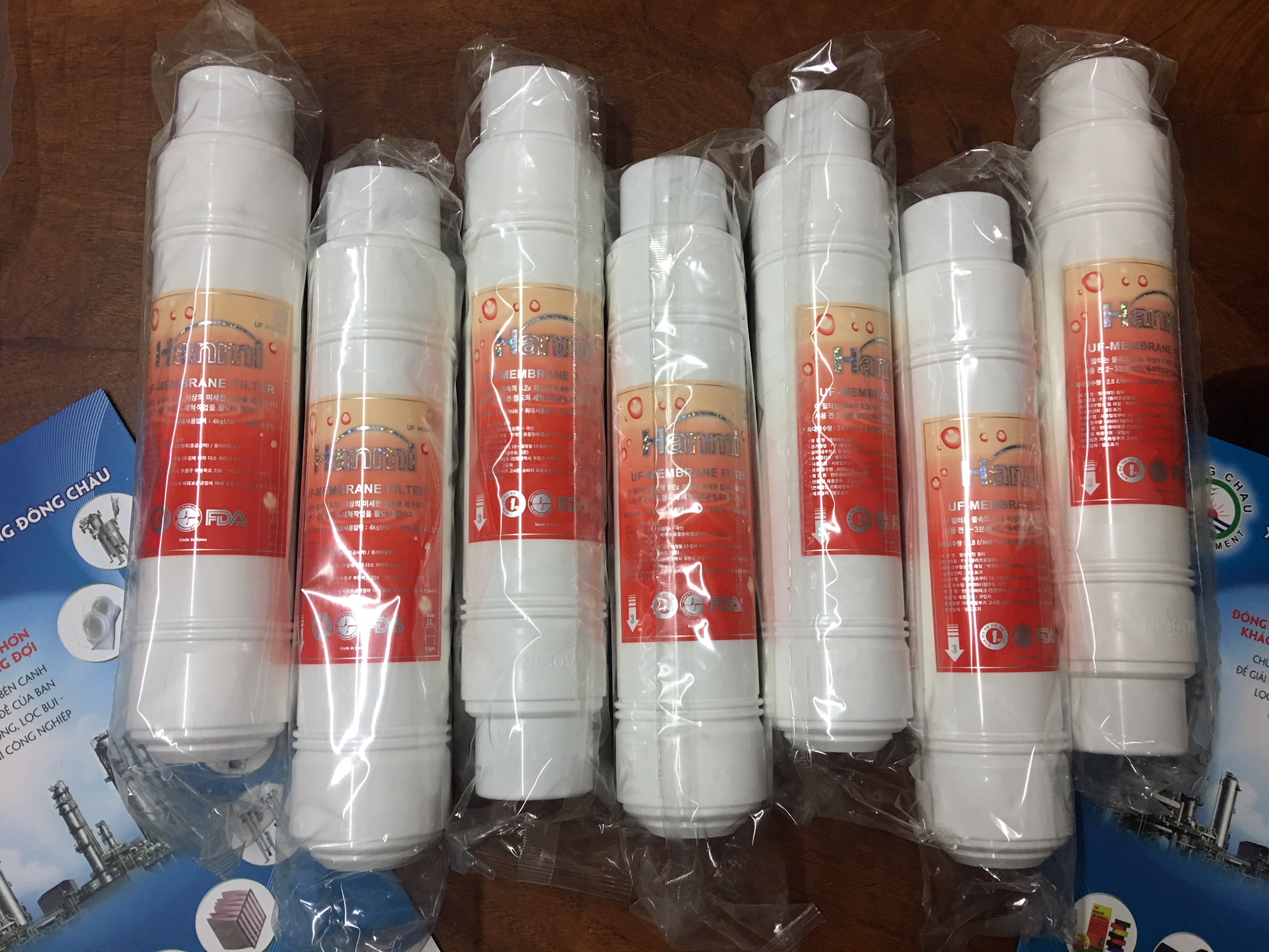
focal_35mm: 29
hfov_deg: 61.7
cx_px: 634
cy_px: 476
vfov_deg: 48.2
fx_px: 1063
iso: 64
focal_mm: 4.15
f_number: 2.2
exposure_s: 1/17
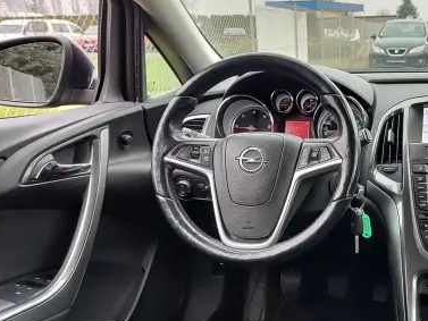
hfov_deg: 45.1
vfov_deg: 36.6
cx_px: 351
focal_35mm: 39
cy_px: 200
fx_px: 482
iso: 129
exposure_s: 1/100
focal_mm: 5.56
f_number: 1.8
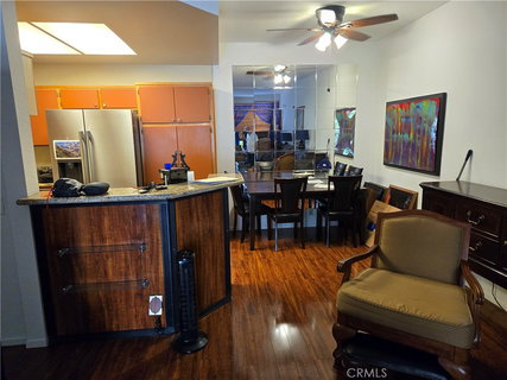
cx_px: 254
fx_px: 337
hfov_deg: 73.9
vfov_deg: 58.9
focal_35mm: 23
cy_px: 190
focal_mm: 5.4
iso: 500
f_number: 1.8
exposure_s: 1/120
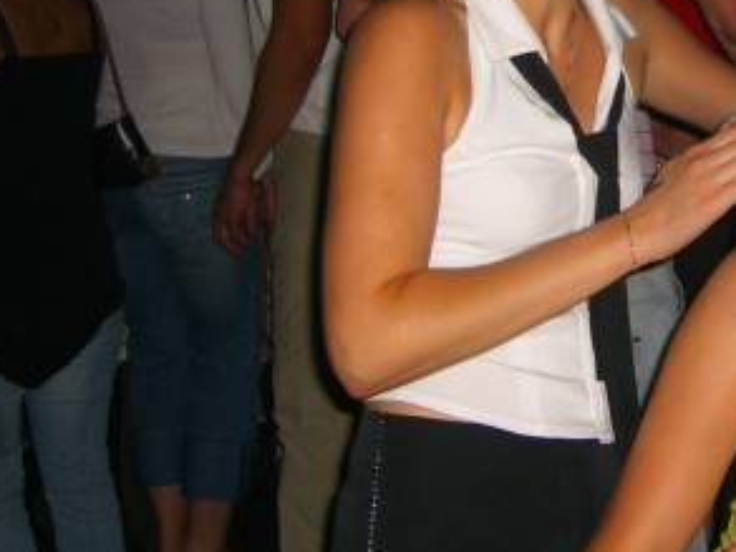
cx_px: 660
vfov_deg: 18.8
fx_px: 1658
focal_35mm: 78
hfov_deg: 24.3
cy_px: 166
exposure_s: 1/60
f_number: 2.8
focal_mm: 7.9
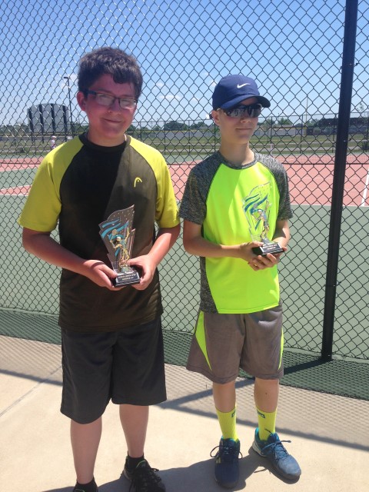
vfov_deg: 55.4
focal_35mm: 33
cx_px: 184
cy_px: 246
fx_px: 469
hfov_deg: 42.9
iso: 50
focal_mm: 4.12
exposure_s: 1/1642
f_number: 2.4
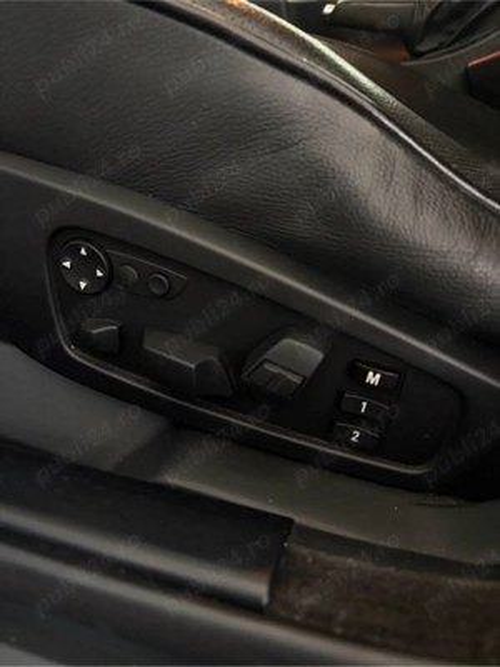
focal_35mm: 26
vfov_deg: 67.3
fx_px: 501
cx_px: 250
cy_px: 334
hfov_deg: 53.1
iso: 200
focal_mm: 5.96
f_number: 1.6
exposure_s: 1/60
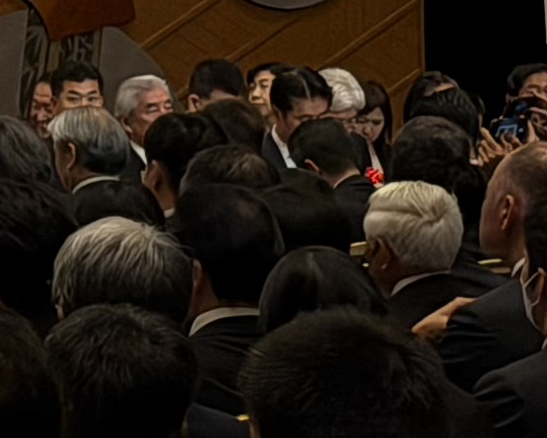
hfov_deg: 5.4
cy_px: -295
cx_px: -852
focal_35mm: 343
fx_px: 5554
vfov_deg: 4.5
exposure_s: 1/100
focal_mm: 6.76
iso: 64
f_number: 1.78
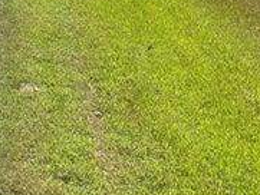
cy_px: -113
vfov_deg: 14.7
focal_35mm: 92
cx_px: -121
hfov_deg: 18.9
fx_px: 691
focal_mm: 4.25
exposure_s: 1/2513
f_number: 1.8
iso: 32
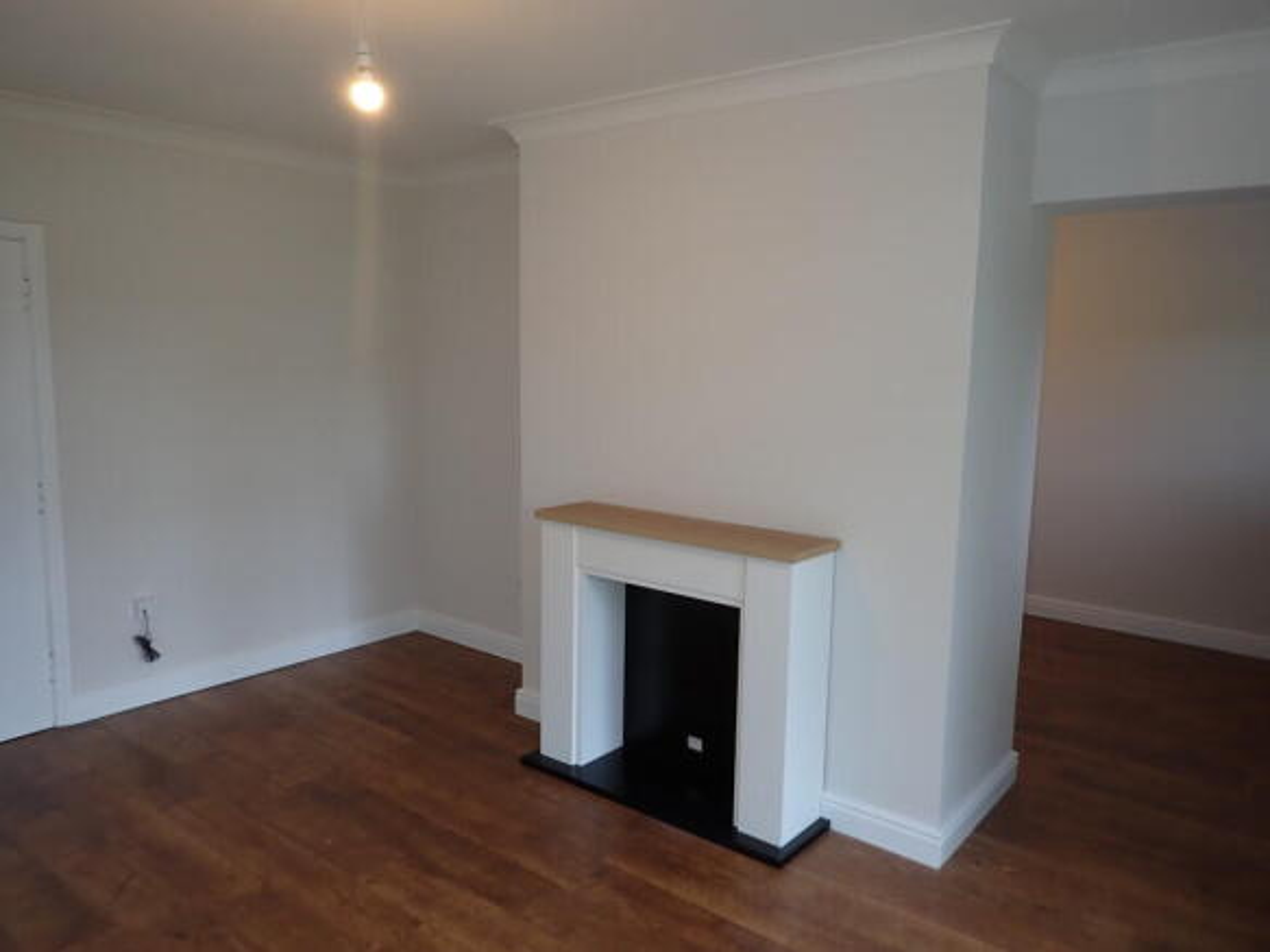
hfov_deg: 69.4
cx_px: 635
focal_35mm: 25
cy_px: 476
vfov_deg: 54.9
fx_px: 917
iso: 100
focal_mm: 4.5
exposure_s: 1/60
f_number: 2
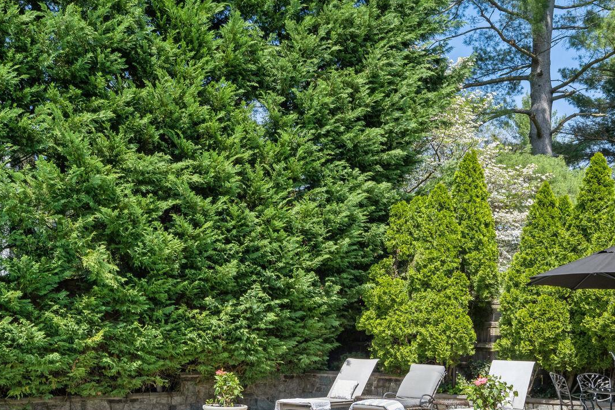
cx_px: 369
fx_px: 646
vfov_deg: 34.3
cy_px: 317
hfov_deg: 50.6
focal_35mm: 38
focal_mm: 23.5
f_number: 9
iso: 200
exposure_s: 1/250
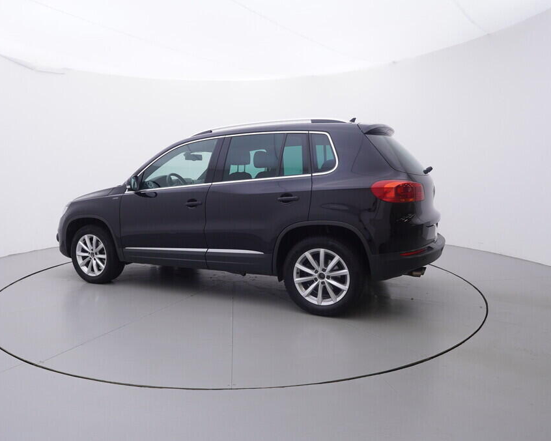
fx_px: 417
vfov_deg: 55.7
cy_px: 222
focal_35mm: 26
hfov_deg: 66.5
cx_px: 233
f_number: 5
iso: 200
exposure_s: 1/80
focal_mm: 15
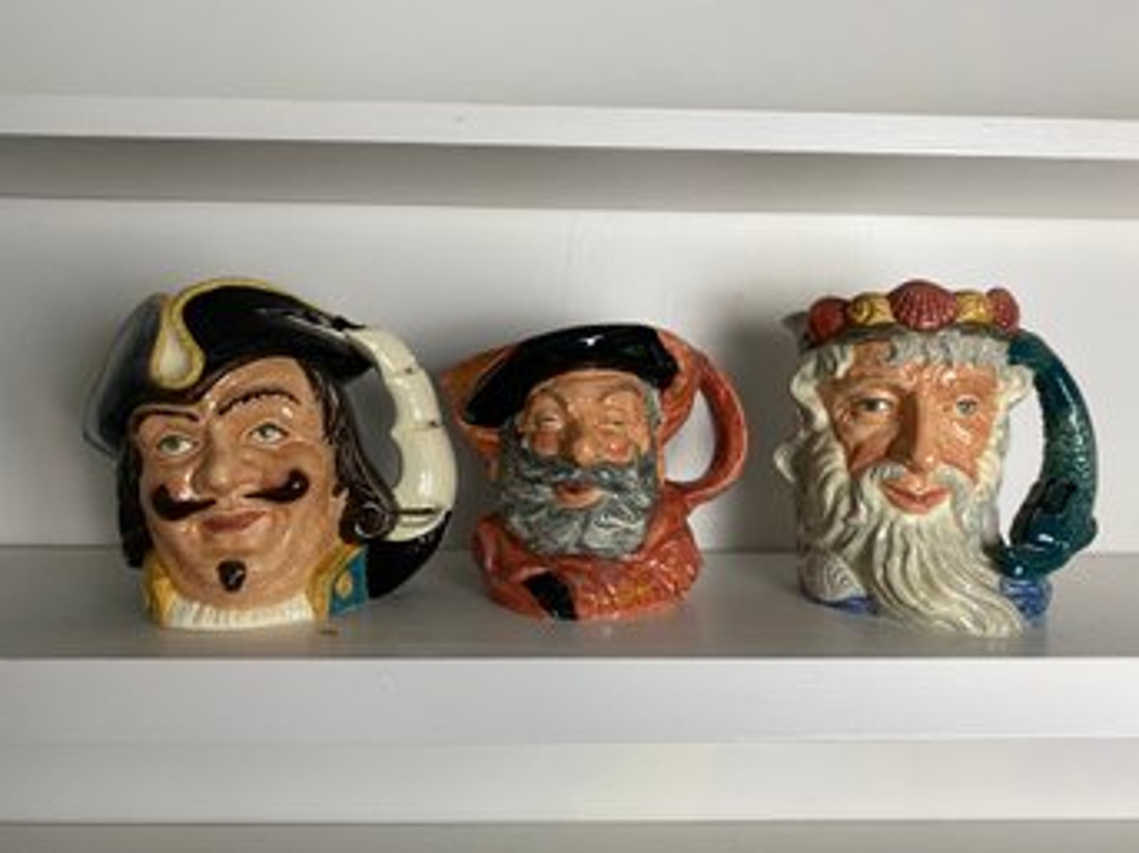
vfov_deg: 53.0
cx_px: 570
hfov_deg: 67.3
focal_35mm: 26
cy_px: 426
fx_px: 855
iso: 80
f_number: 1.8
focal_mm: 4.25
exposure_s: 1/120
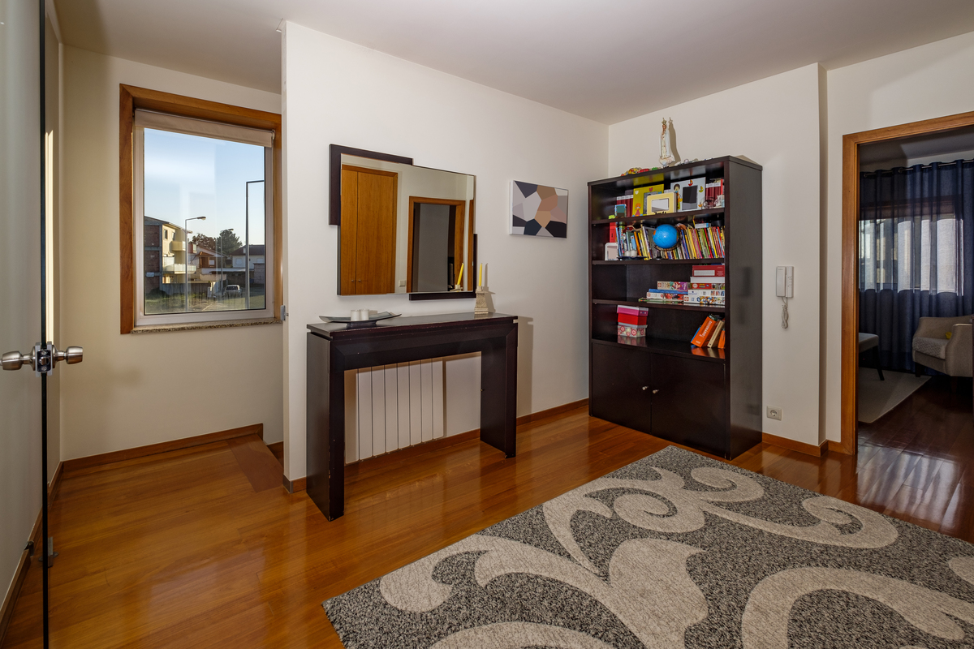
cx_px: 487
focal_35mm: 15
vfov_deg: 77.3
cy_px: 324
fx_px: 406
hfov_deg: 100.4
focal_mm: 10
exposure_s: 1/200
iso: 200
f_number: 8
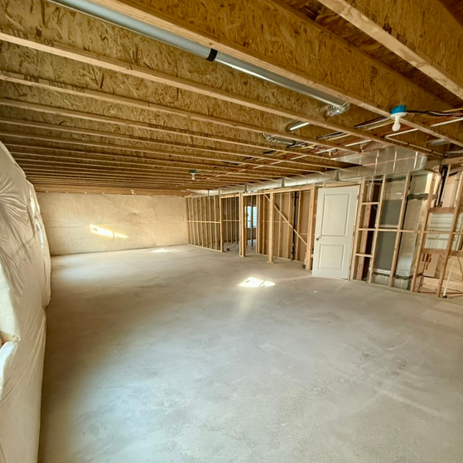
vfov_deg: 82.3
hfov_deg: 84.0
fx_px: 257
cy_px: 292
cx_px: 236
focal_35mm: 17
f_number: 2.2
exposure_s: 1/95
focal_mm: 2.22
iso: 320
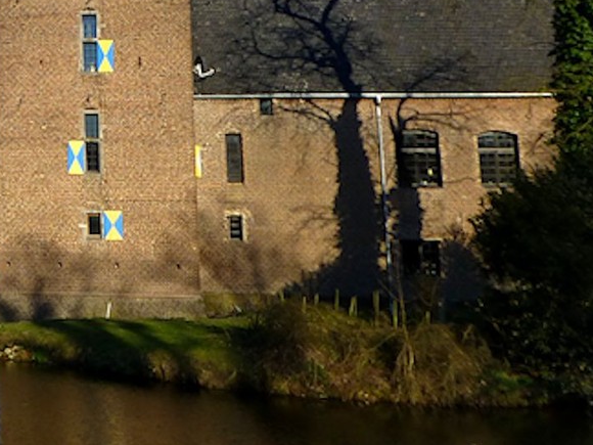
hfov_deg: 27.1
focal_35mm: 62
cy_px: 34
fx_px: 1062
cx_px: -140
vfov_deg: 23.0
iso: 100
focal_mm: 4.3
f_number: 4
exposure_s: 1/800
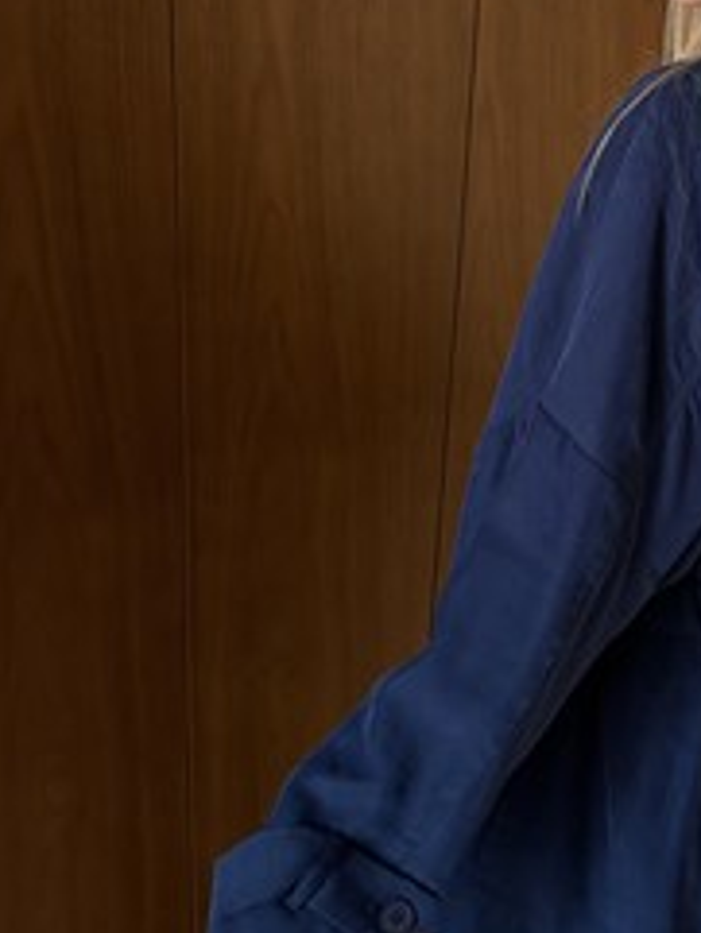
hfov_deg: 26.6
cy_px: 300
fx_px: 1430
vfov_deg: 35.7
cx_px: 635
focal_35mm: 53
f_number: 1.78
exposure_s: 1/50
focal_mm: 6.76
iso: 320
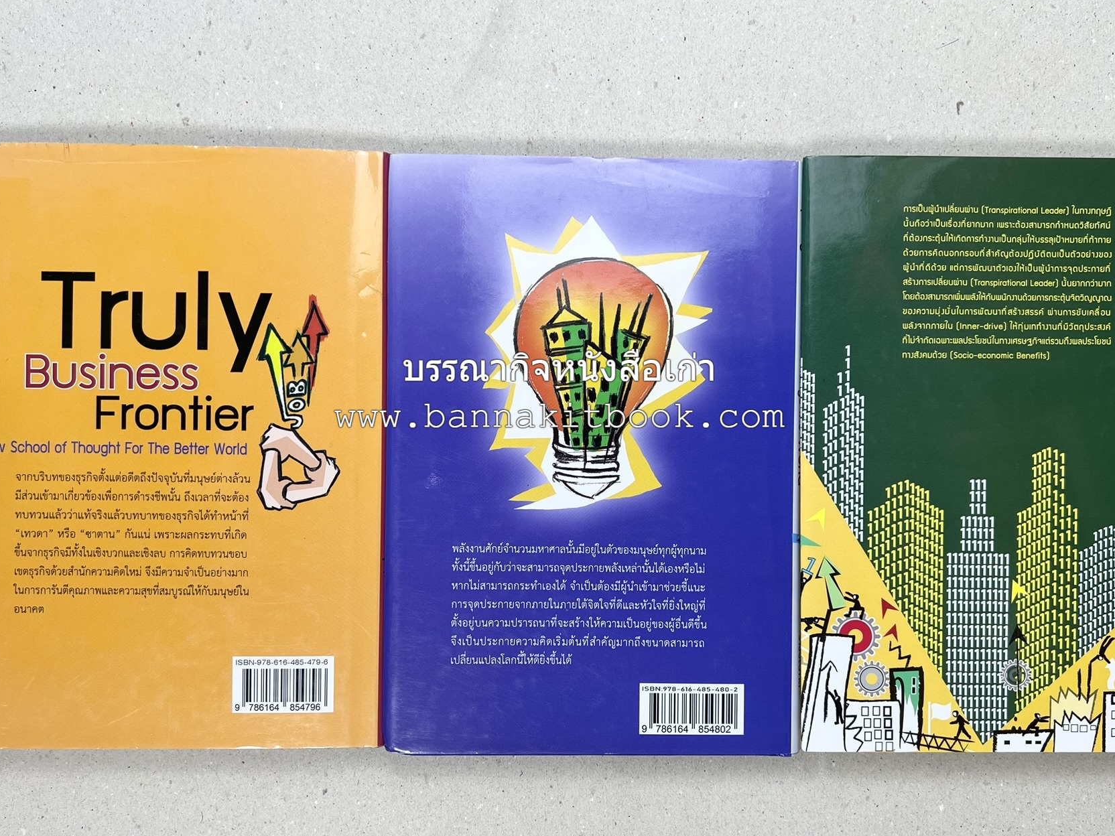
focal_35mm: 32
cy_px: 465
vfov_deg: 44.1
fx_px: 1031
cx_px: 590
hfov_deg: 56.8
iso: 32
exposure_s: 1/106
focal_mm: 5.7
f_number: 1.5
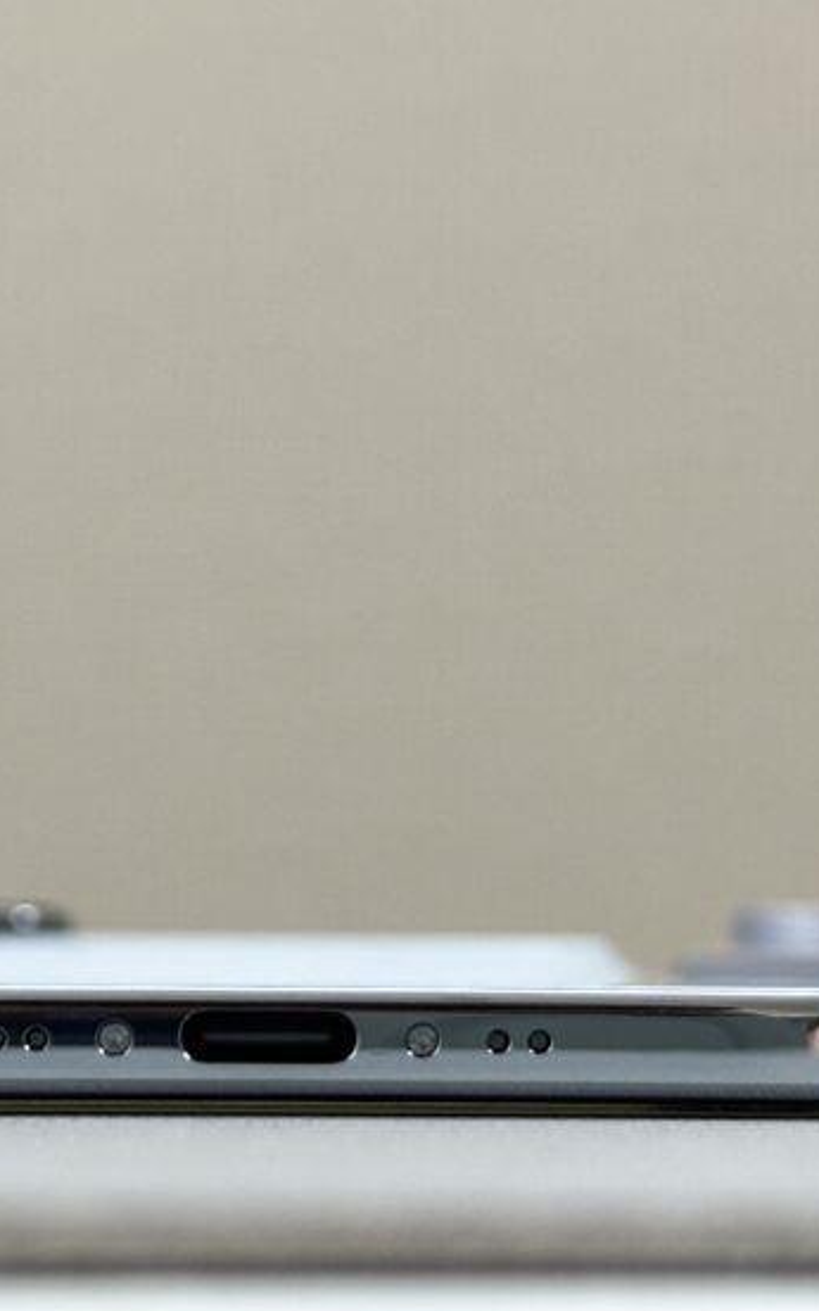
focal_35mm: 95
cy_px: 897
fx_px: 3393
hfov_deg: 13.8
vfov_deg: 21.8
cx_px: 366
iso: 640
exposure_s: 1/30
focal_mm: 6.86
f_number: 1.78
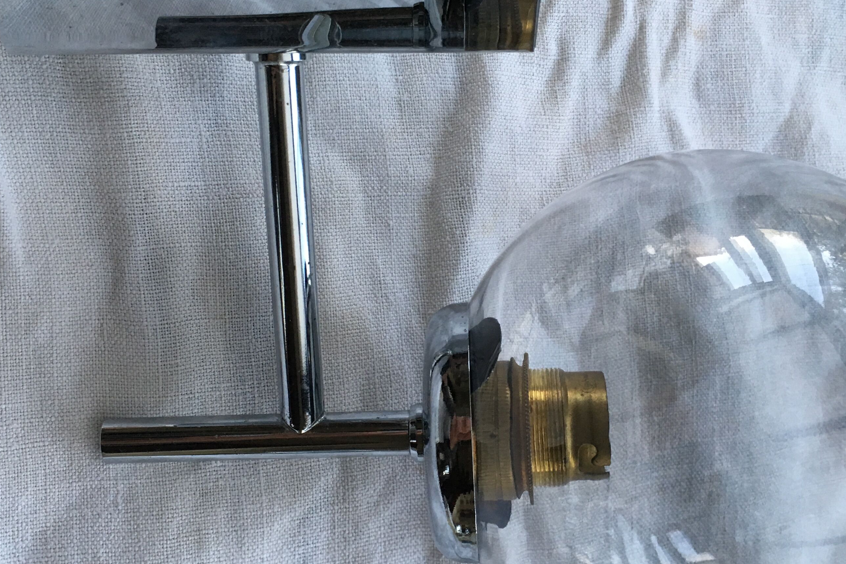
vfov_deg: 28.6
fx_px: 1104
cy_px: 305
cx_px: 451
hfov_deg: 41.9
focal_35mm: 47
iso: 50
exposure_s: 1/33
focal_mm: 4.15
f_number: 2.2
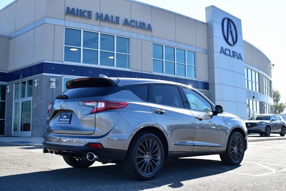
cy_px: 96
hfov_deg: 47.9
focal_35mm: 40
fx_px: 322
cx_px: 143
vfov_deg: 33.1
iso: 100
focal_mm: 27
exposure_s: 1/160
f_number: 6.3
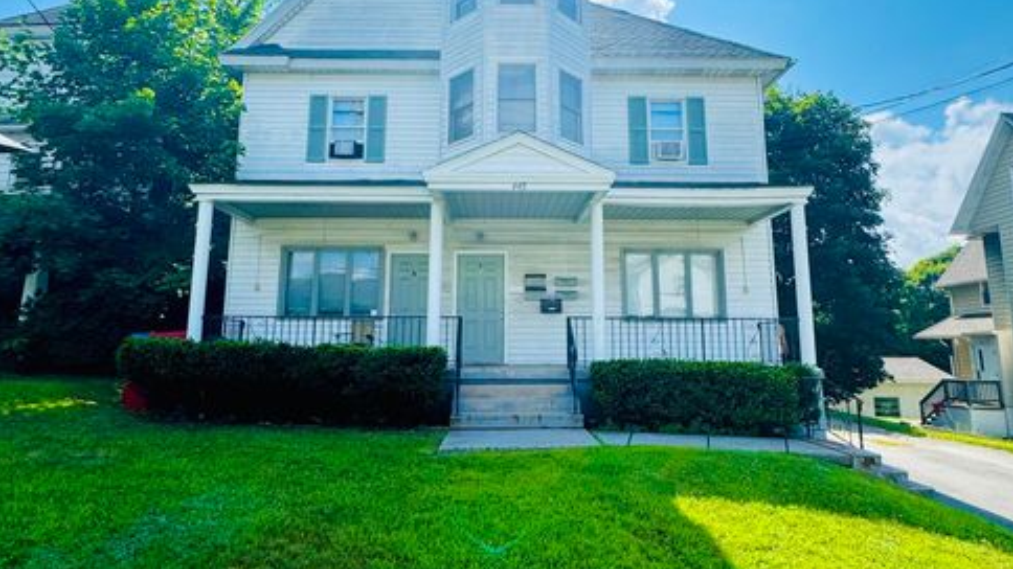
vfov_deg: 53.4
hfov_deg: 83.9
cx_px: 504
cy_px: 252
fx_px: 564
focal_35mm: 21
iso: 40
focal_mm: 2.22
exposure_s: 1/1672
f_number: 2.2
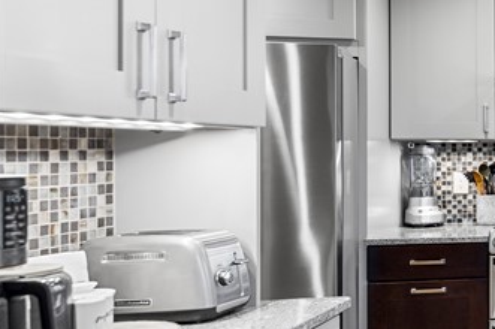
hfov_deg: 25.6
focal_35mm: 46
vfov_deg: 29.2
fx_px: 632
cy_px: 147
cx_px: 808
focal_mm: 14
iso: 200
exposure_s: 1/4
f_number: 4
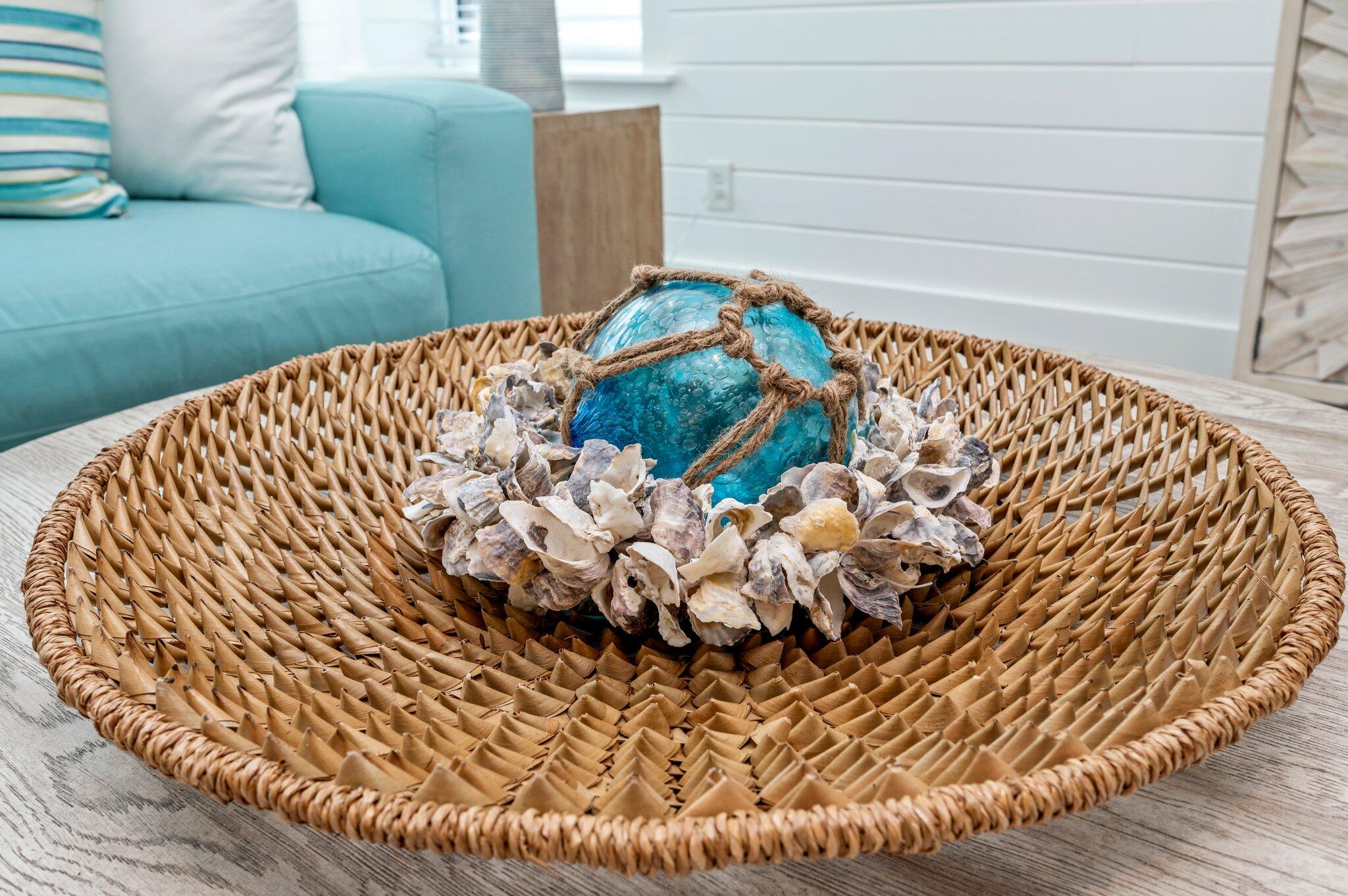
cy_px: 448
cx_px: 674
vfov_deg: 43.5
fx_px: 1122
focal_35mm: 30
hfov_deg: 62.0
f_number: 9
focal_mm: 30
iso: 200
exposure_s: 1/50
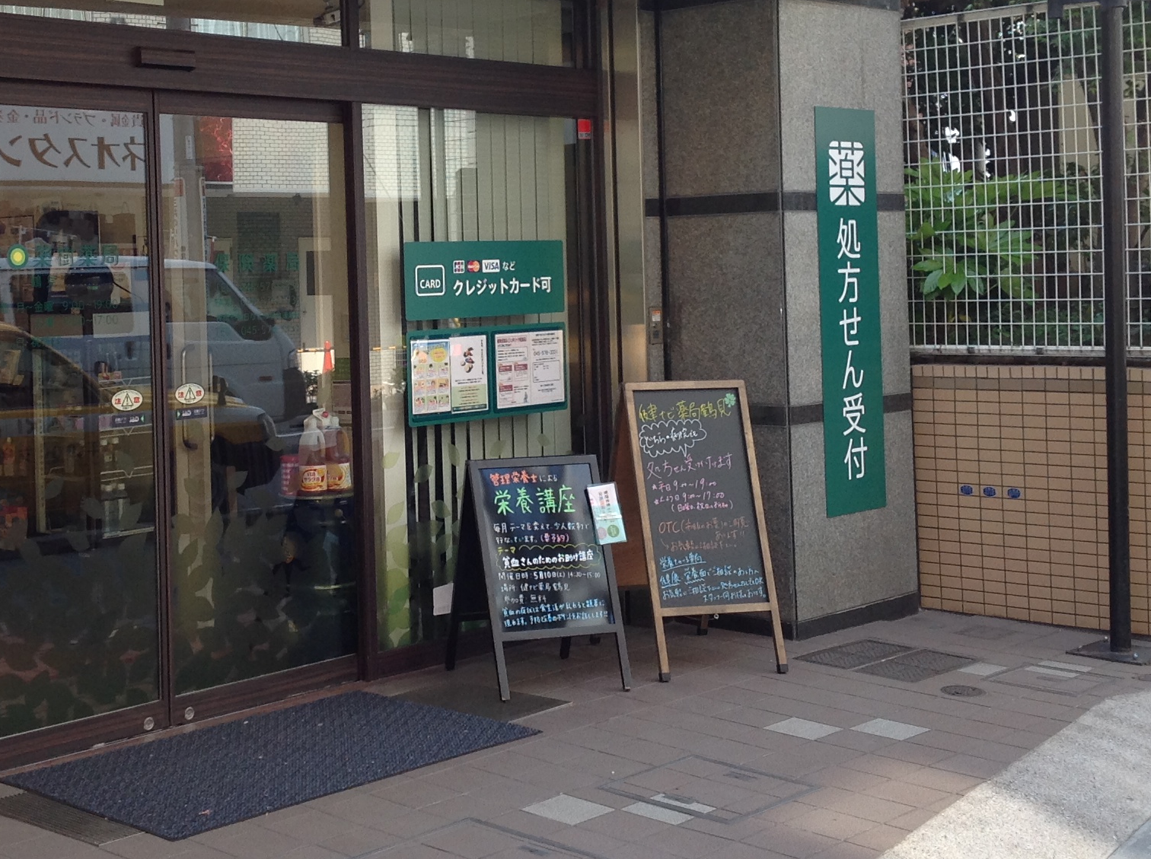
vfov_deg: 24.2
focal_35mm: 60
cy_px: 280
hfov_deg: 32.1
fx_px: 1992
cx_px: 421
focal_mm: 4.28
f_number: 2.4
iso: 50
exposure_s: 1/207
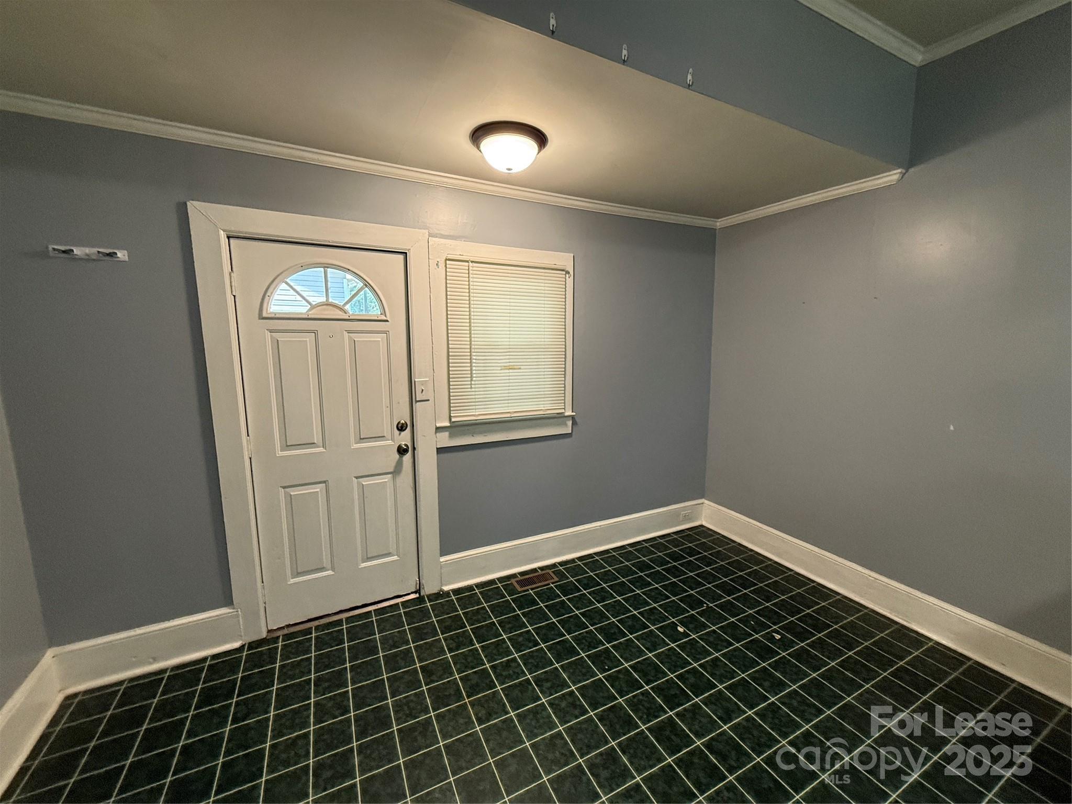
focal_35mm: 14
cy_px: 402
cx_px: 536
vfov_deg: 85.7
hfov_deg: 102.1
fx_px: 434
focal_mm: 2.22
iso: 320
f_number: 2.2
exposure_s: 1/60
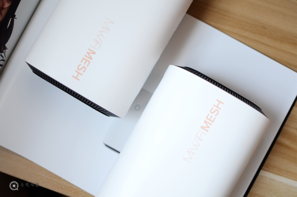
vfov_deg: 25.6
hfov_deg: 37.9
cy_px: 98
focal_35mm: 52
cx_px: 148
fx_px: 432
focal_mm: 35
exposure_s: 1/200
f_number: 2.2
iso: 800
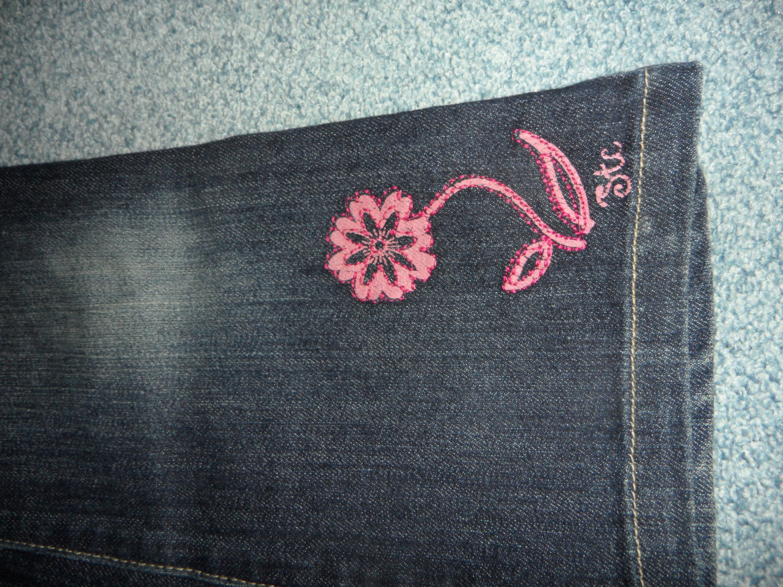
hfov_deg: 71.6
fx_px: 543
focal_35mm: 24
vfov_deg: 56.8
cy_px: 294
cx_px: 392
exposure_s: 1/10
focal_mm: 4.1
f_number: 8.2
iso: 100
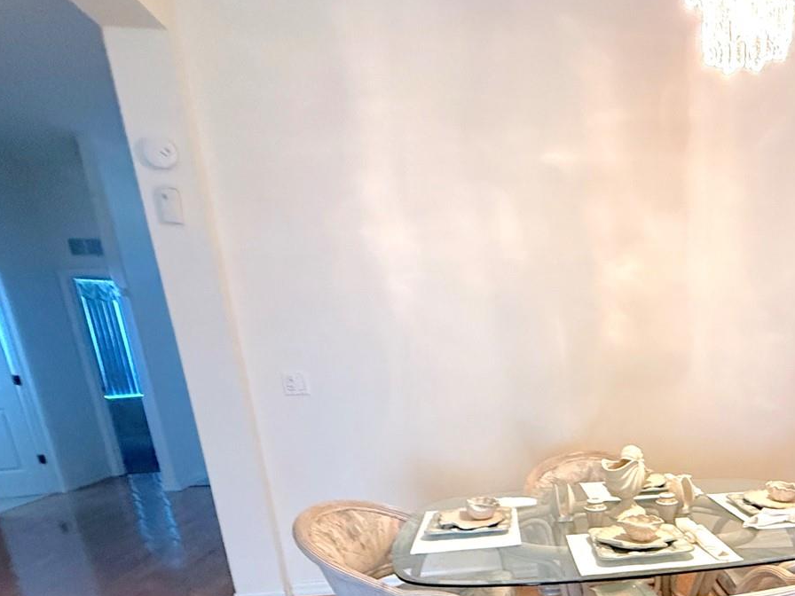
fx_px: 574
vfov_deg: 50.0
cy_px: 514
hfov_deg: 65.0
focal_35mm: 25
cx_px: 602
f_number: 2.2
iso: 640
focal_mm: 2.22
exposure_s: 1/60
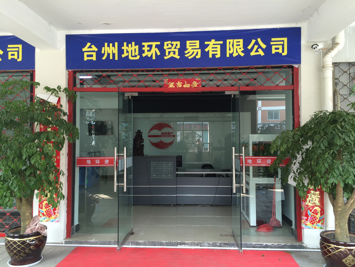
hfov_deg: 61.7
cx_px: 178
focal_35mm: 29
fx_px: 297
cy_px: 134
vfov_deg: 48.2
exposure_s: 1/60
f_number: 2.2
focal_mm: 4.15
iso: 40
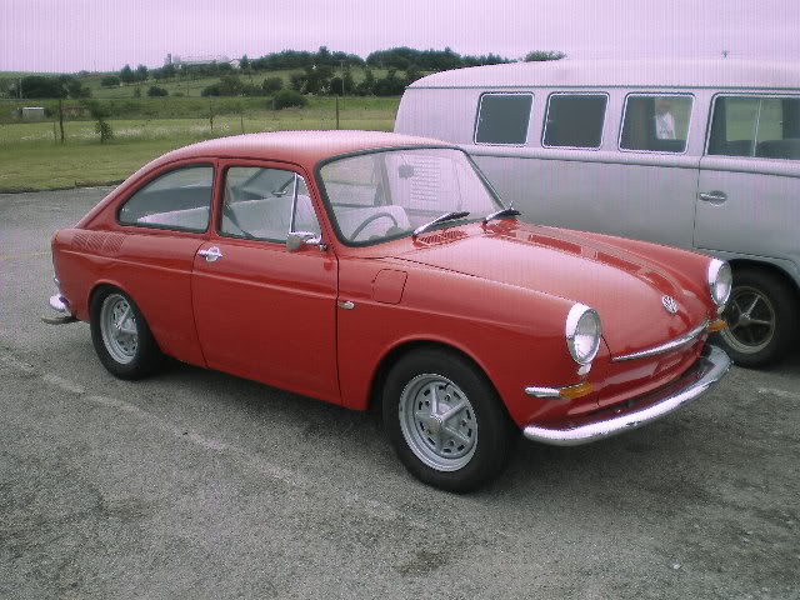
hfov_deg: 49.0
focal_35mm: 38
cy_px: 300
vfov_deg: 37.7
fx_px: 878
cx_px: 400
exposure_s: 1/125
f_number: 3.1
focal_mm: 6.3
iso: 64
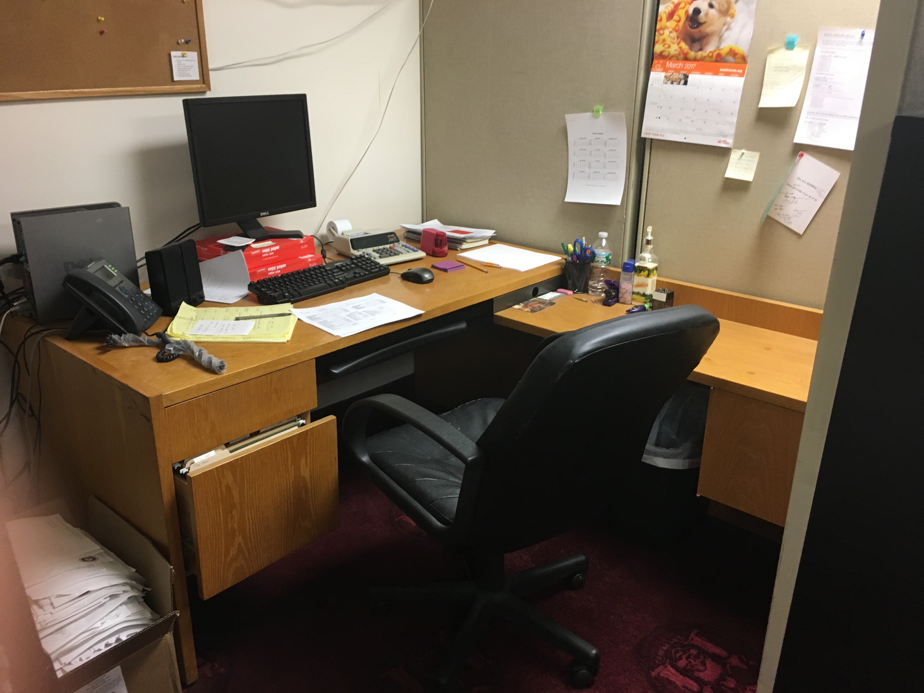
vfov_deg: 48.2
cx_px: 462
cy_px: 346
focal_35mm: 29
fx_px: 774
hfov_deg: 61.7
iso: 125
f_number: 2.2
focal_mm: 4.15
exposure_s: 1/30
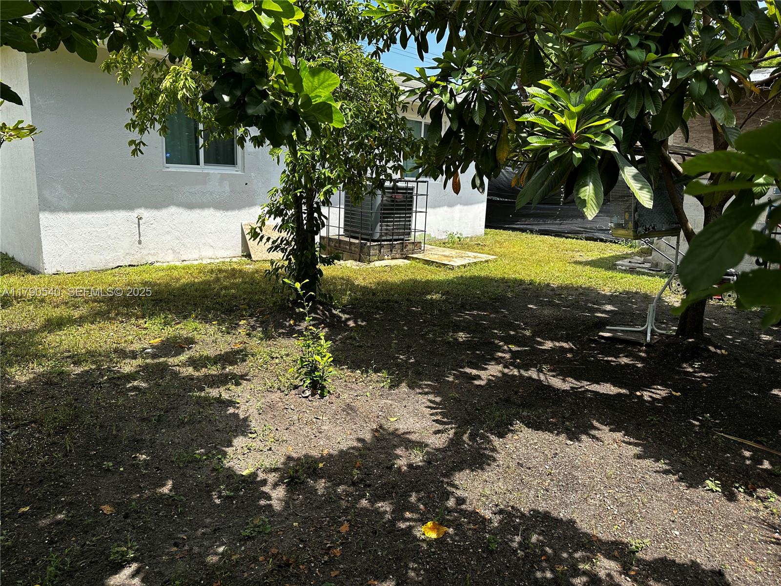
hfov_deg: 71.6
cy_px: 293
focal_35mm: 24
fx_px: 541
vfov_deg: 56.8
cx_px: 390
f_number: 1.78
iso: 80
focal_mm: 6.86
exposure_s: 1/1339
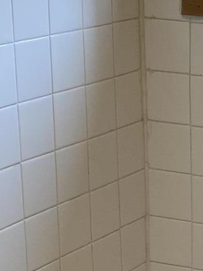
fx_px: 1095
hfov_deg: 10.3
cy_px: 256
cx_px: 303
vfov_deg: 13.9
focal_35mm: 140
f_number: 1.8
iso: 80
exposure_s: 1/60
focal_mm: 4.25
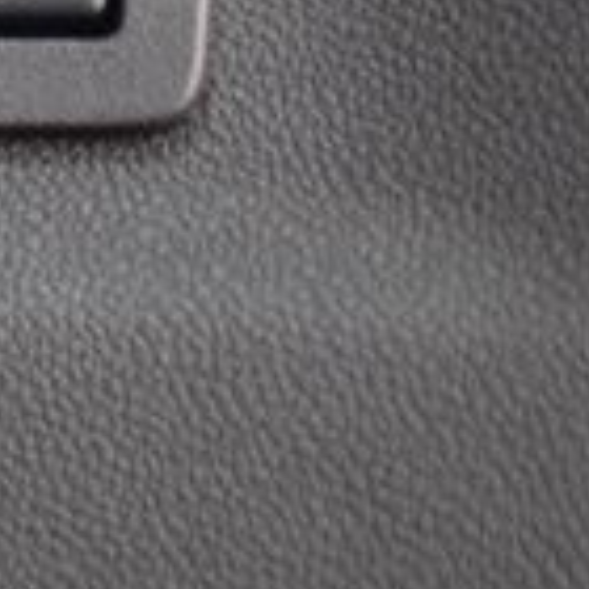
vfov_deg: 4.3
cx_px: -635
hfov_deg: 4.2
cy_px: -133
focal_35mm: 409
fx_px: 7873
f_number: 2.8
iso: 1600
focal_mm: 70
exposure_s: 1/6
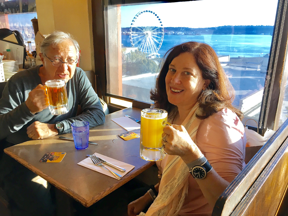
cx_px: 144
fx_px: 241
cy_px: 108
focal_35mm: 29
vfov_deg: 48.2
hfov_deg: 61.7
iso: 50
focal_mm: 4.15
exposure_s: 1/30
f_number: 2.2
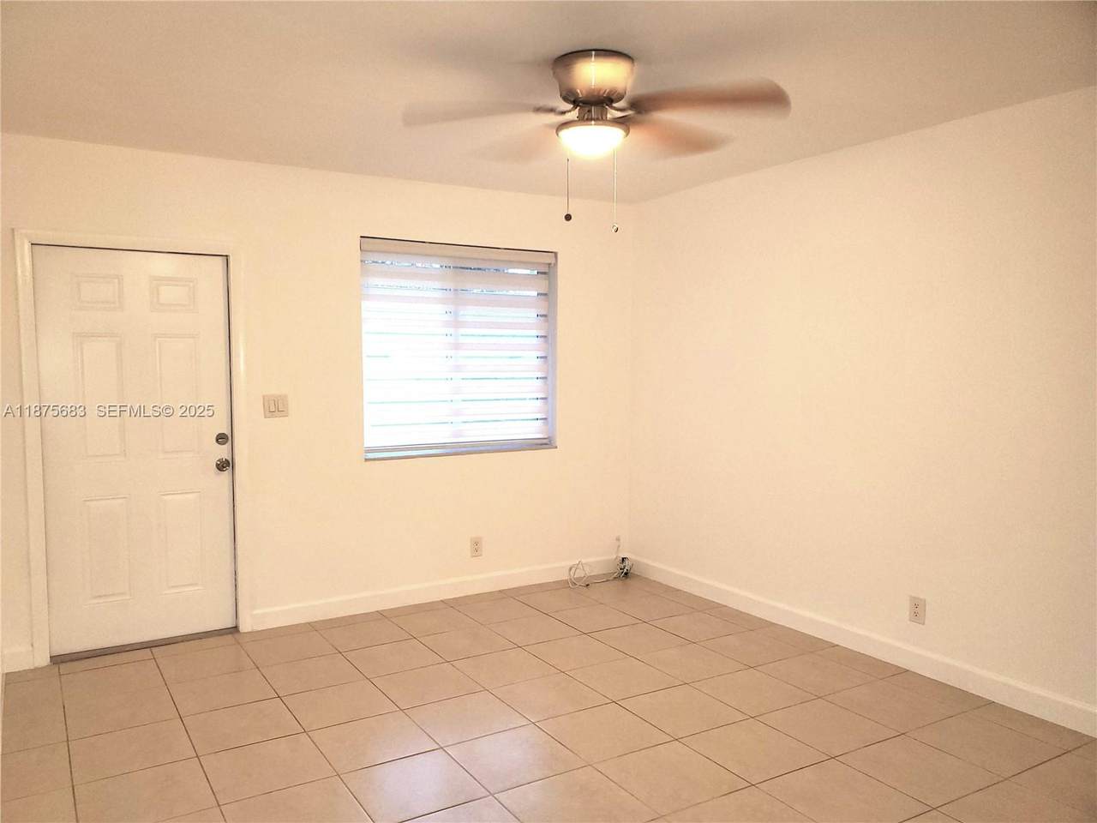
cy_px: 412
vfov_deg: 53.1
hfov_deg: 67.3
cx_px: 548
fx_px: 824
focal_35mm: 26
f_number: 2.4
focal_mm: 4.3
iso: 125
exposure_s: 1/24
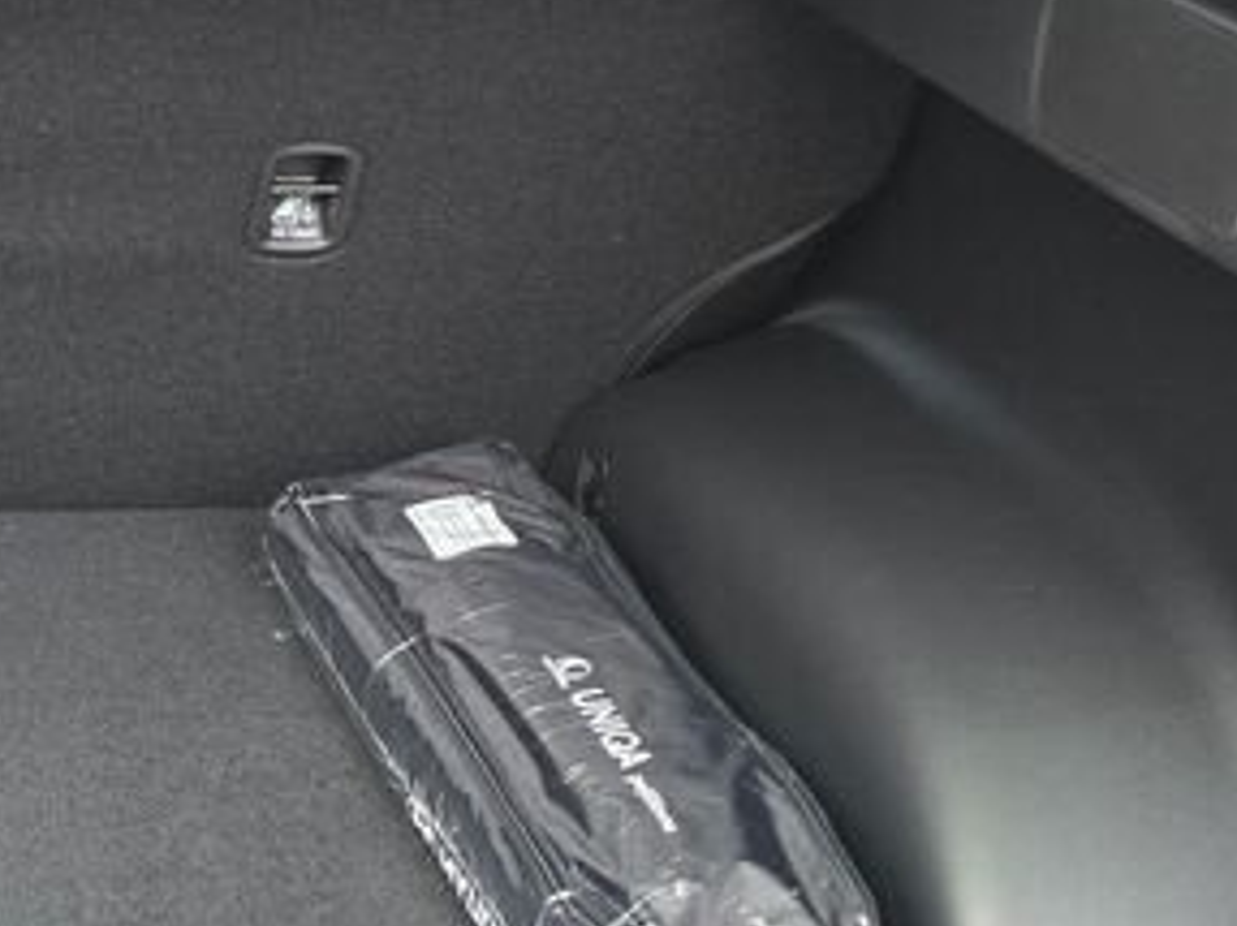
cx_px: -414
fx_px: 2929
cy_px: 310
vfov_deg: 17.9
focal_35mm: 82
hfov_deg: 21.4
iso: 200
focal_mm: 6.3
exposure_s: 1/180
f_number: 1.7
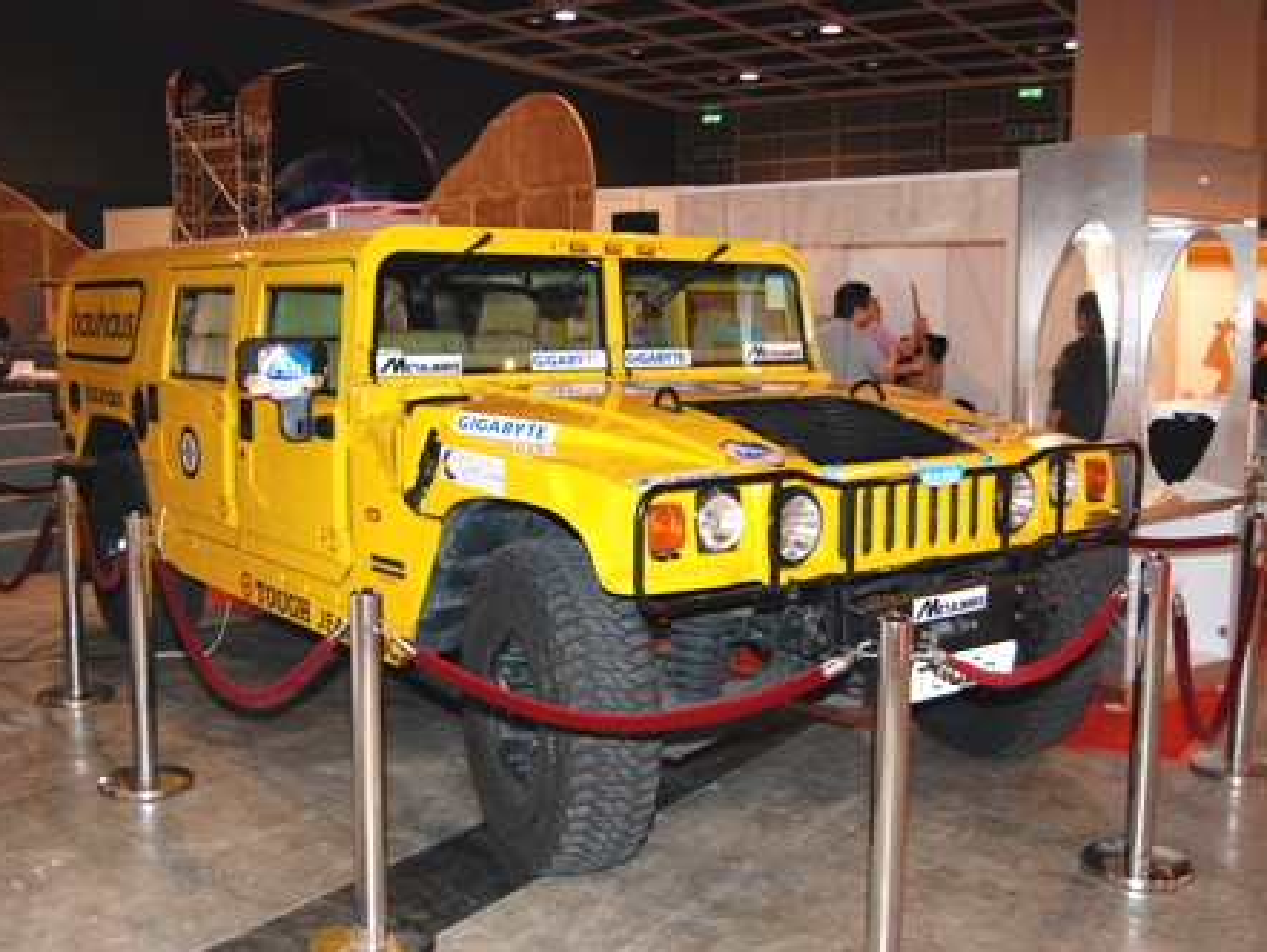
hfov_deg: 49.4
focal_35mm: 38
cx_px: 562
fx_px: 1375
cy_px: 477
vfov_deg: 38.2
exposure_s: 1/60
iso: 800
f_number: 3.8
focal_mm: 23
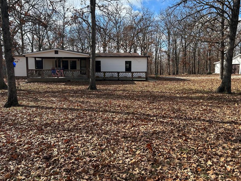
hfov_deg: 59.9
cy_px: 90
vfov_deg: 46.8
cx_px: 127
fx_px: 209
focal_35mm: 30
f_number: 1.5
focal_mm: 5.7
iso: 50
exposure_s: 1/1621
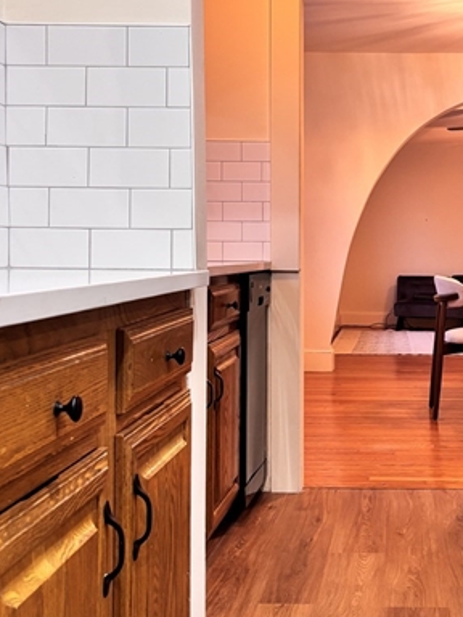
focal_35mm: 52
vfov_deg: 36.7
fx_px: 927
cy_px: 241
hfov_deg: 27.2
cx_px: 400
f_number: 1.6
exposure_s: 1/60
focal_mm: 5.96
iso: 160
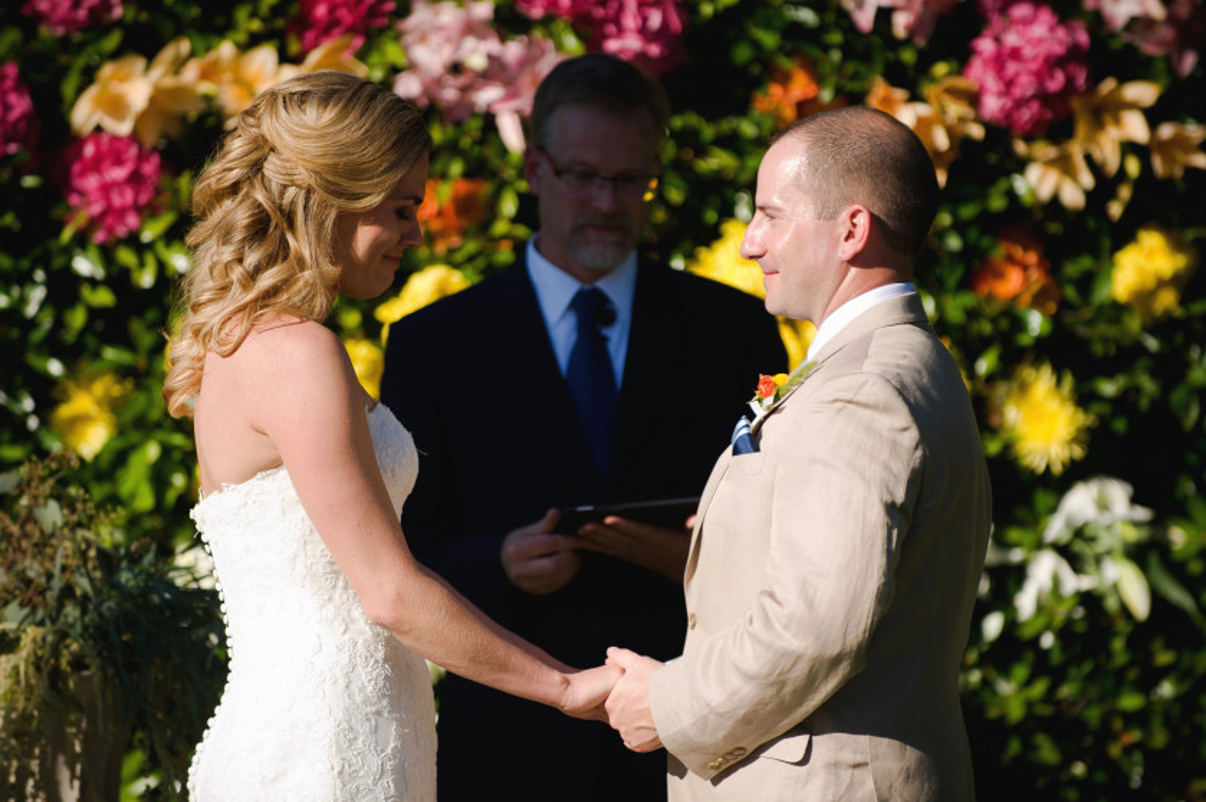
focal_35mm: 244
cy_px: 400
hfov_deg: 8.4
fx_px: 8167
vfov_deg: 5.6
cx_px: 578
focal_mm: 200
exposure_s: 1/4000
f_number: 3.2
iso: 500
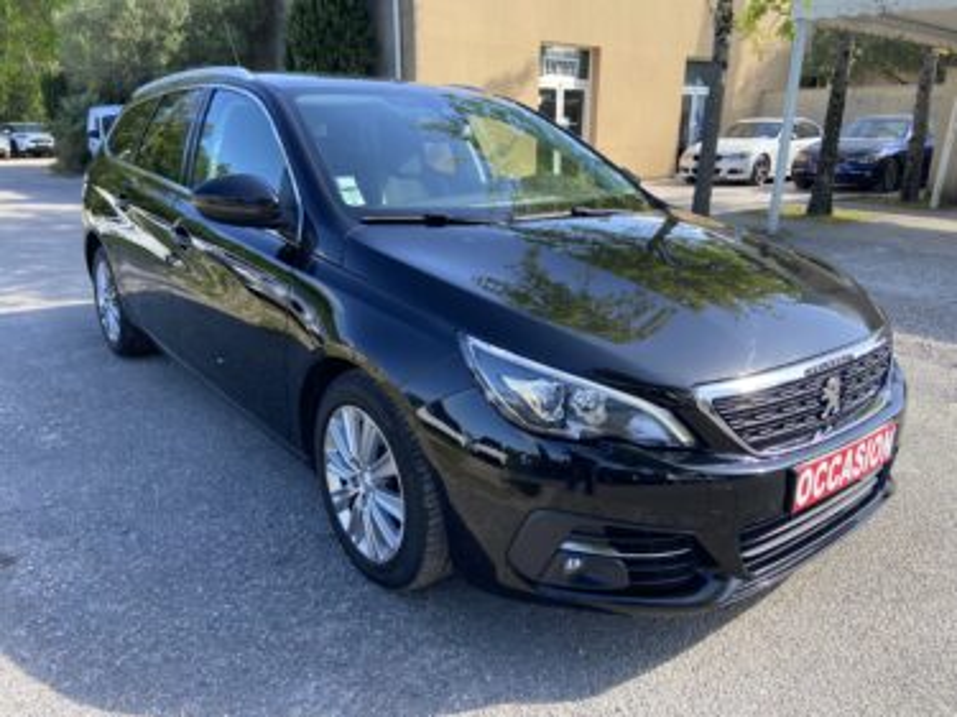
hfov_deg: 67.3
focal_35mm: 26
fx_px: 719
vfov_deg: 53.0
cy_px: 358
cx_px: 478
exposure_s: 1/389
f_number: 1.8
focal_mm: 4.25
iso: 32
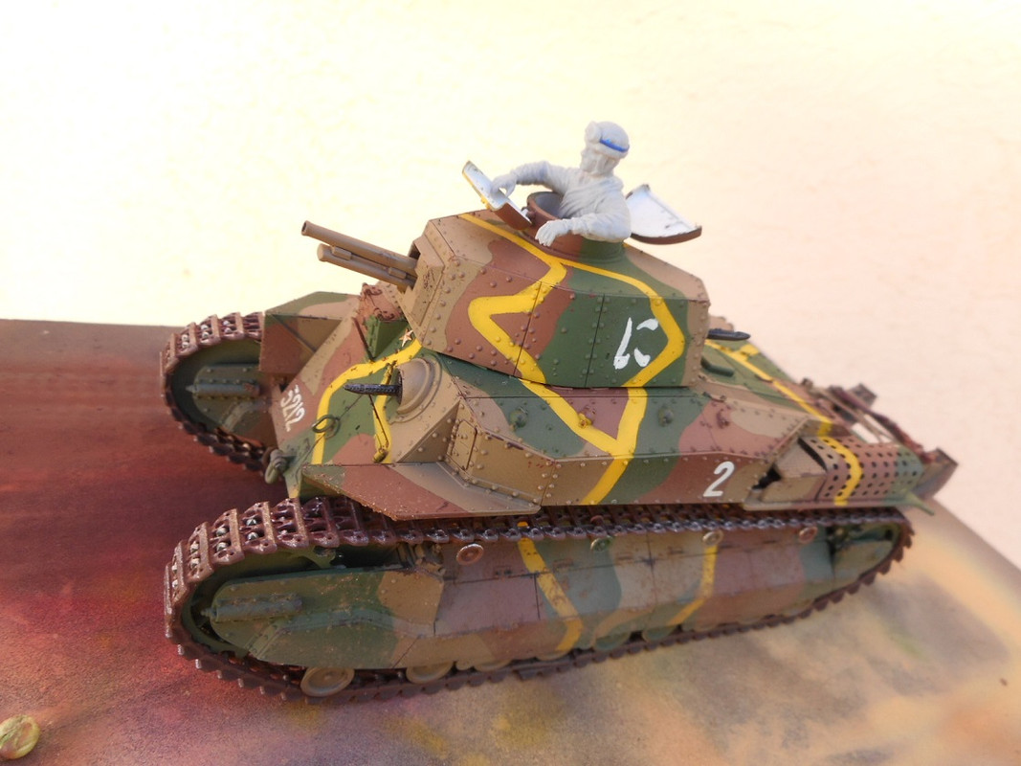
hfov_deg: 69.4
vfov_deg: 54.9
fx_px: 737
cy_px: 383
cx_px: 510
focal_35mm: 25
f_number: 3.7
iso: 80
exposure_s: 1/60
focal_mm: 4.5
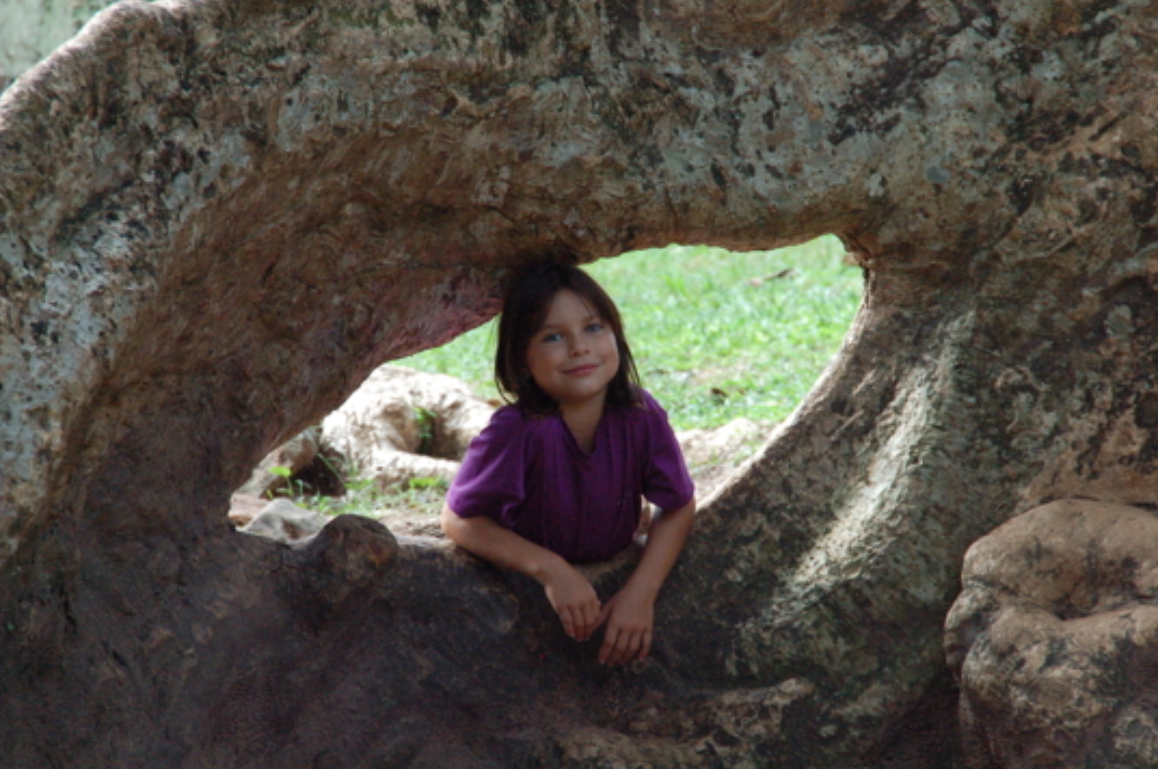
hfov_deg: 7.7
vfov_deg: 5.1
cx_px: 573
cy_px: 382
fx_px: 8659
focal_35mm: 270
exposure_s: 1/80
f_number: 9
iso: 1600
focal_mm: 175
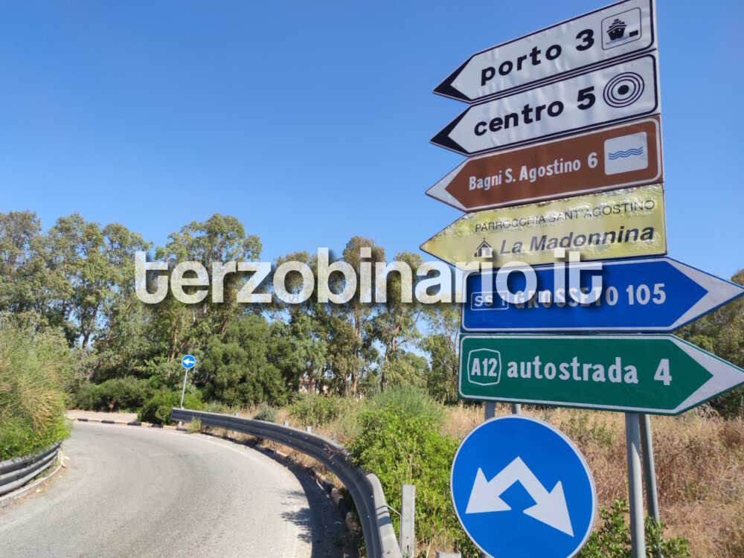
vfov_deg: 56.8
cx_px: 372
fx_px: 516
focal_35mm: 24
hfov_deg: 71.6
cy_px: 279
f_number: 1.69
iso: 800
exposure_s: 1/19117
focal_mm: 6.72
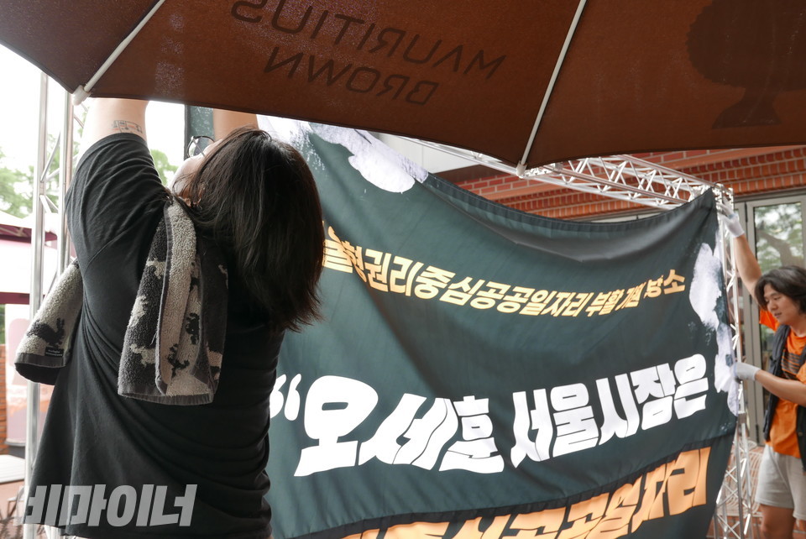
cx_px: 403
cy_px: 270
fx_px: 717
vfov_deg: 41.2
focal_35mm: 32
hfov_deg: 58.7
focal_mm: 14.4
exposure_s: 1/125
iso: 200
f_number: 4
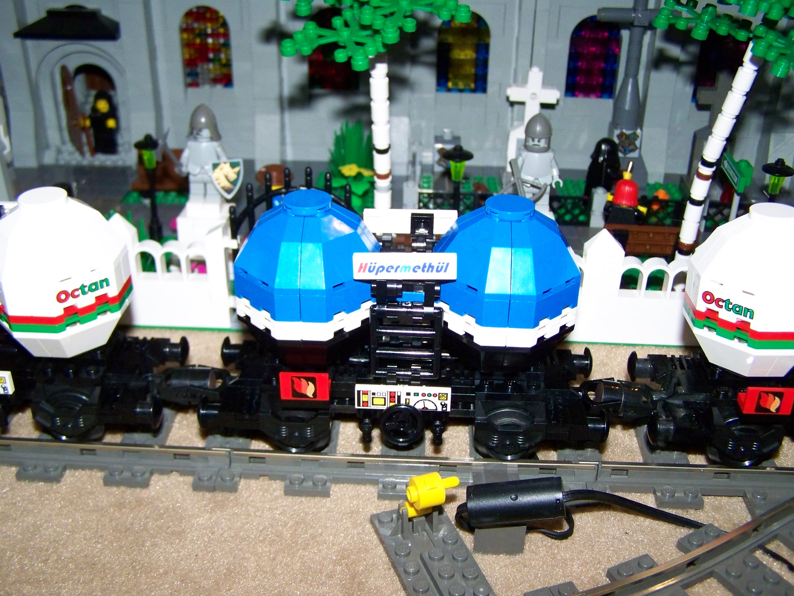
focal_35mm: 38
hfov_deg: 49.0
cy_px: 298
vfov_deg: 37.7
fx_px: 872
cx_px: 397
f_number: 2.8
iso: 200
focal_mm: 6.3
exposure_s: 1/30
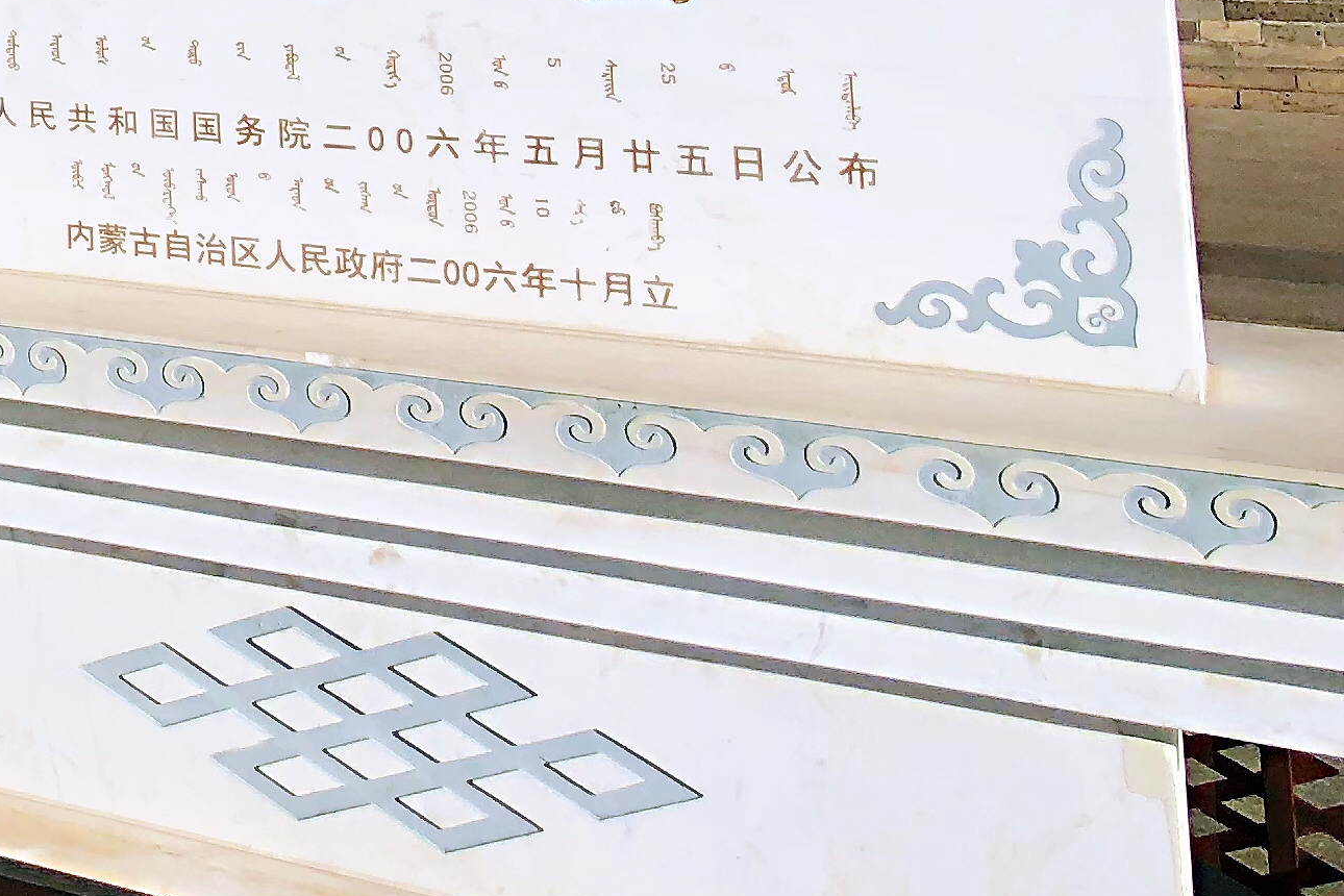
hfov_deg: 19.4
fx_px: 3397
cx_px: -689
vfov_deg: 14.1
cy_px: -416
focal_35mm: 91
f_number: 1.8
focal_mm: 4
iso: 25
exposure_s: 1/2857
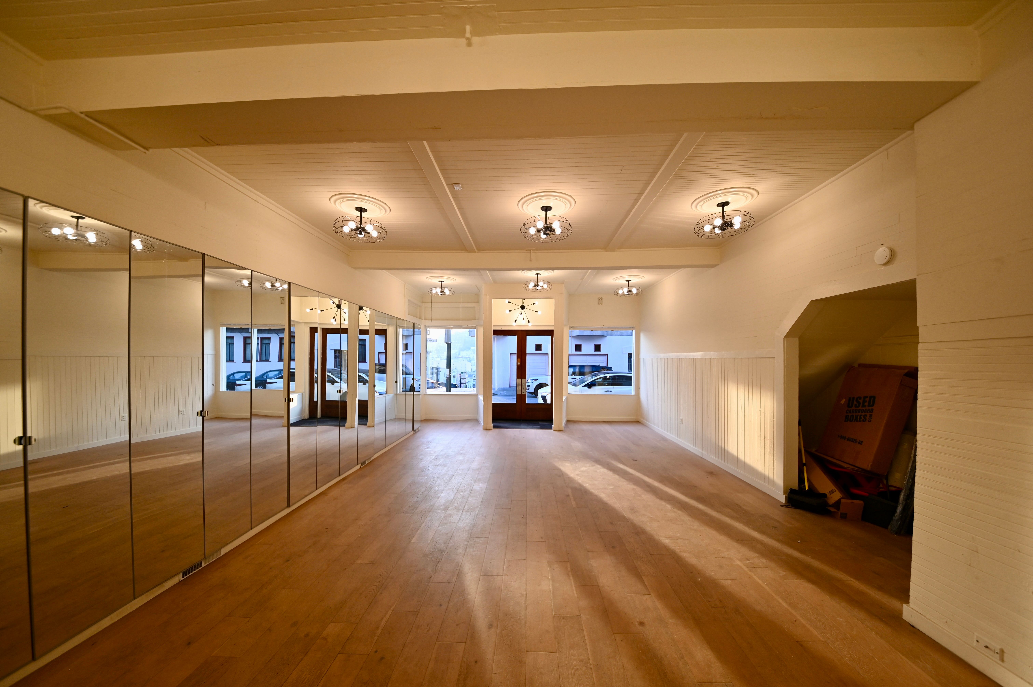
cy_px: 344
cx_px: 516
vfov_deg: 89.9
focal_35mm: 12
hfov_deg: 112.7
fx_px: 344
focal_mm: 12
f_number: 5
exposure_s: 1/100
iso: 400
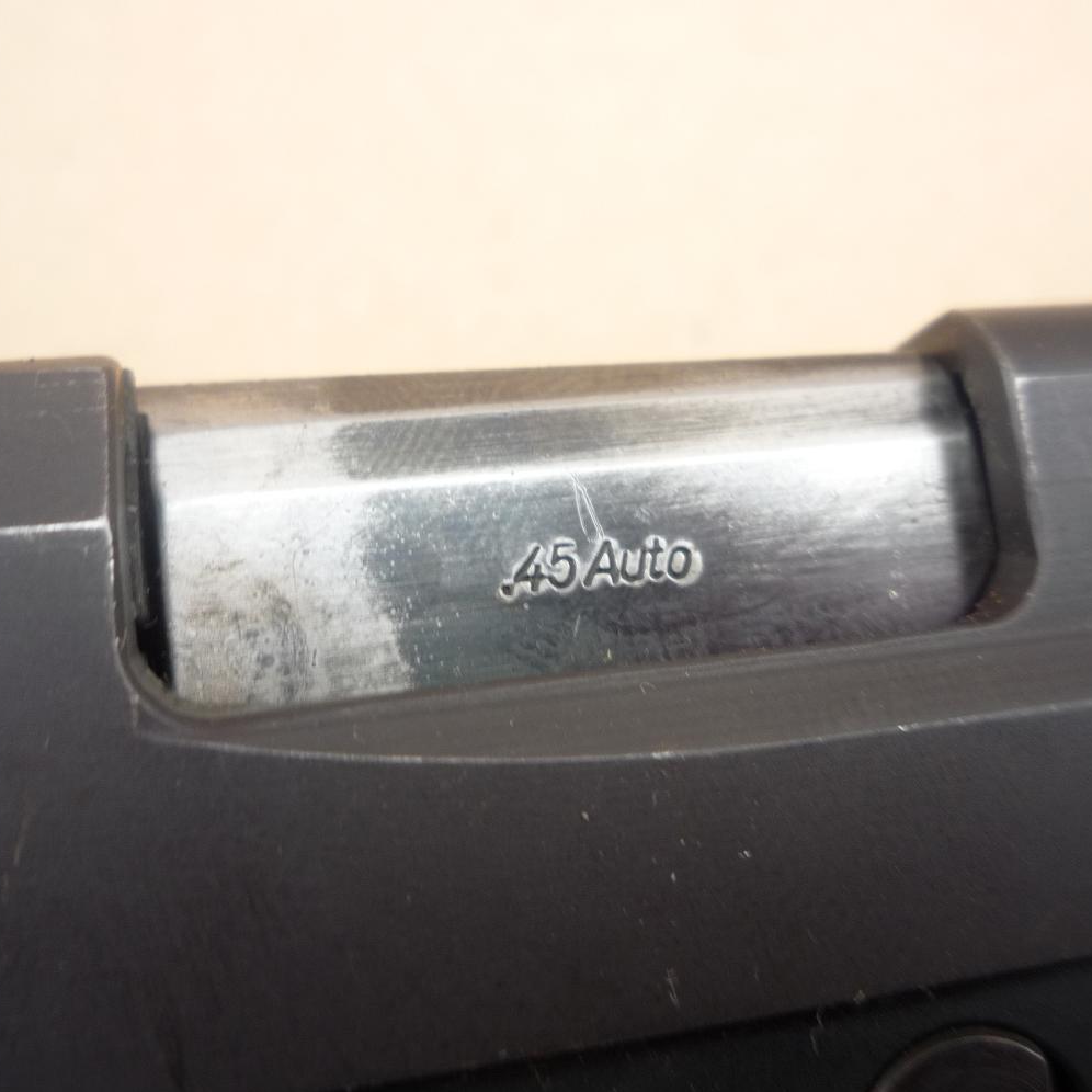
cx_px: 584
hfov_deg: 46.0
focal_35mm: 36
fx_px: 1285
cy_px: 555
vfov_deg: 46.0
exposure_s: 1/40
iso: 100
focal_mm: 5.2
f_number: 3.3
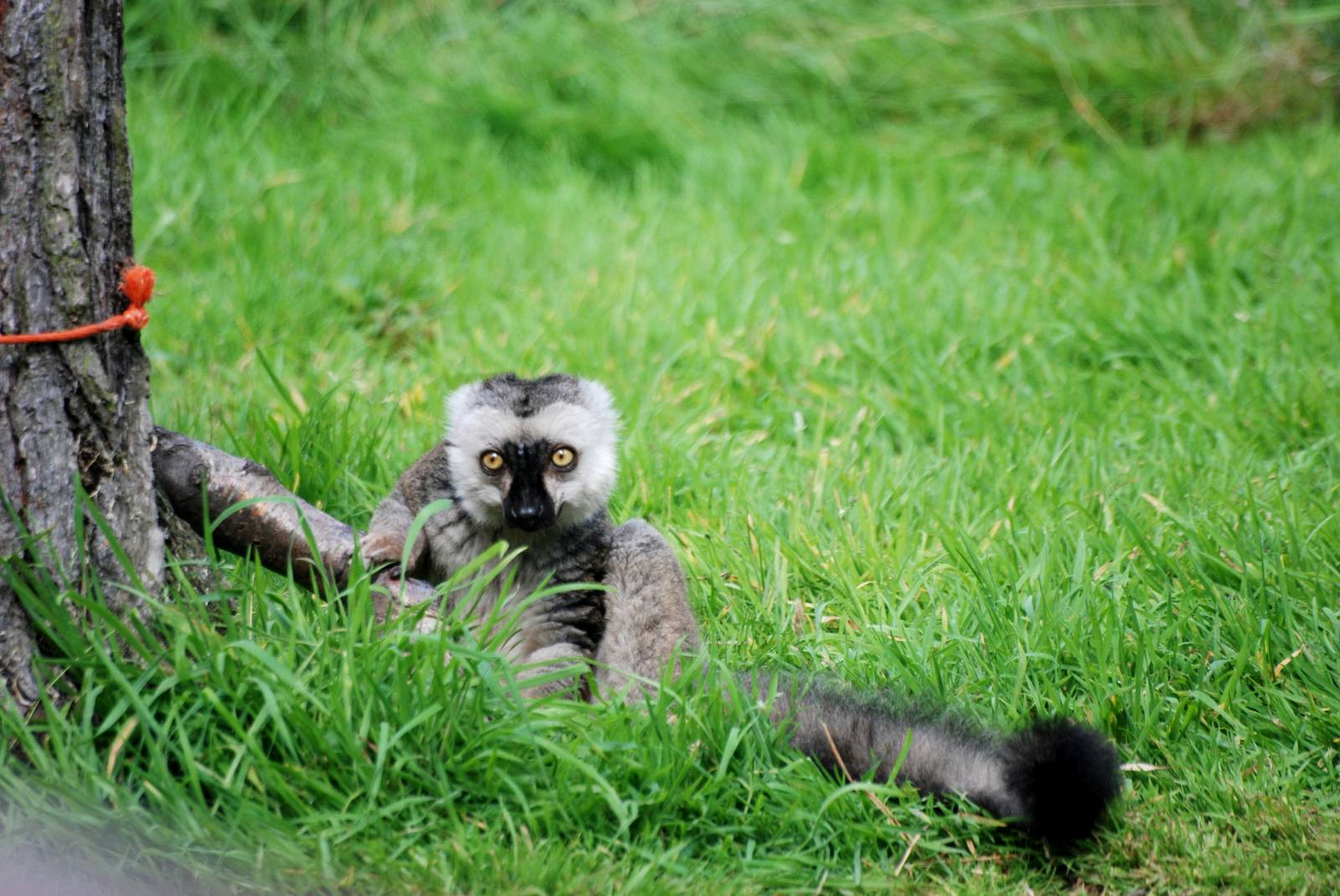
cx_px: 670
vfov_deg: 3.1
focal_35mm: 450
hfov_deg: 4.6
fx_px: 16770
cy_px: 448
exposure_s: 1/250
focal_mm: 300
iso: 400
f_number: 5.6
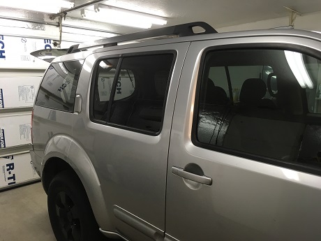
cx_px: 160
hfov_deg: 61.7
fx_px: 269
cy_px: 120
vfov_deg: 48.2
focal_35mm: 29
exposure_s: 1/30
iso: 32
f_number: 2.2
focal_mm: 4.15
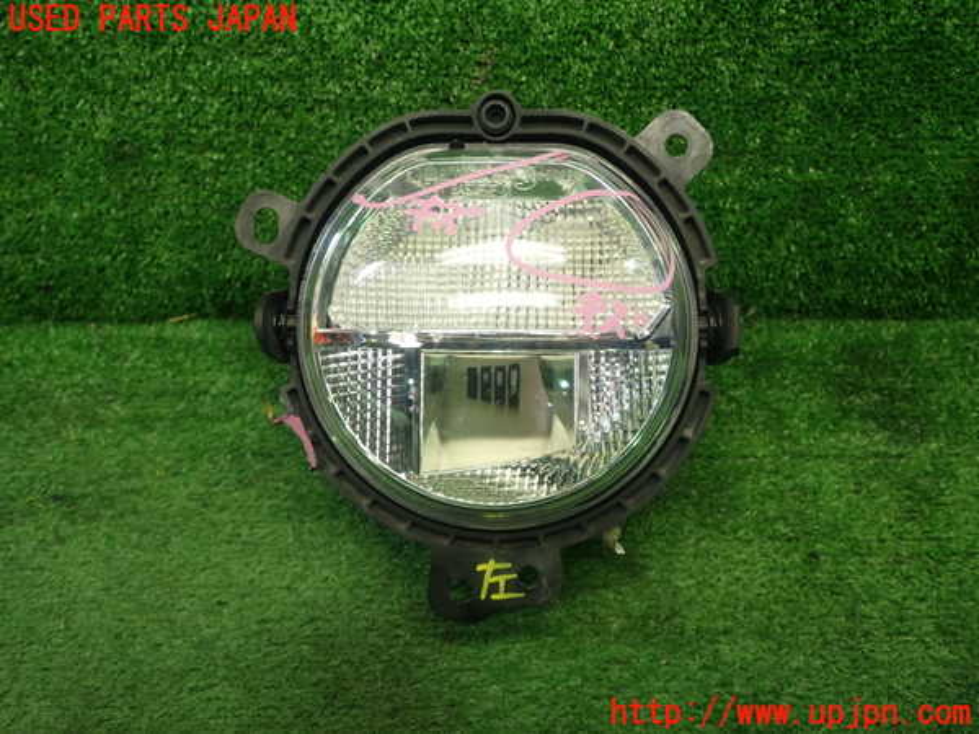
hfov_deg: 49.0
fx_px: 1075
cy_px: 367
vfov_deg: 37.7
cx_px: 490
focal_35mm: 38
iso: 200
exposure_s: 1/60
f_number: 2.7
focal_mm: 6.83
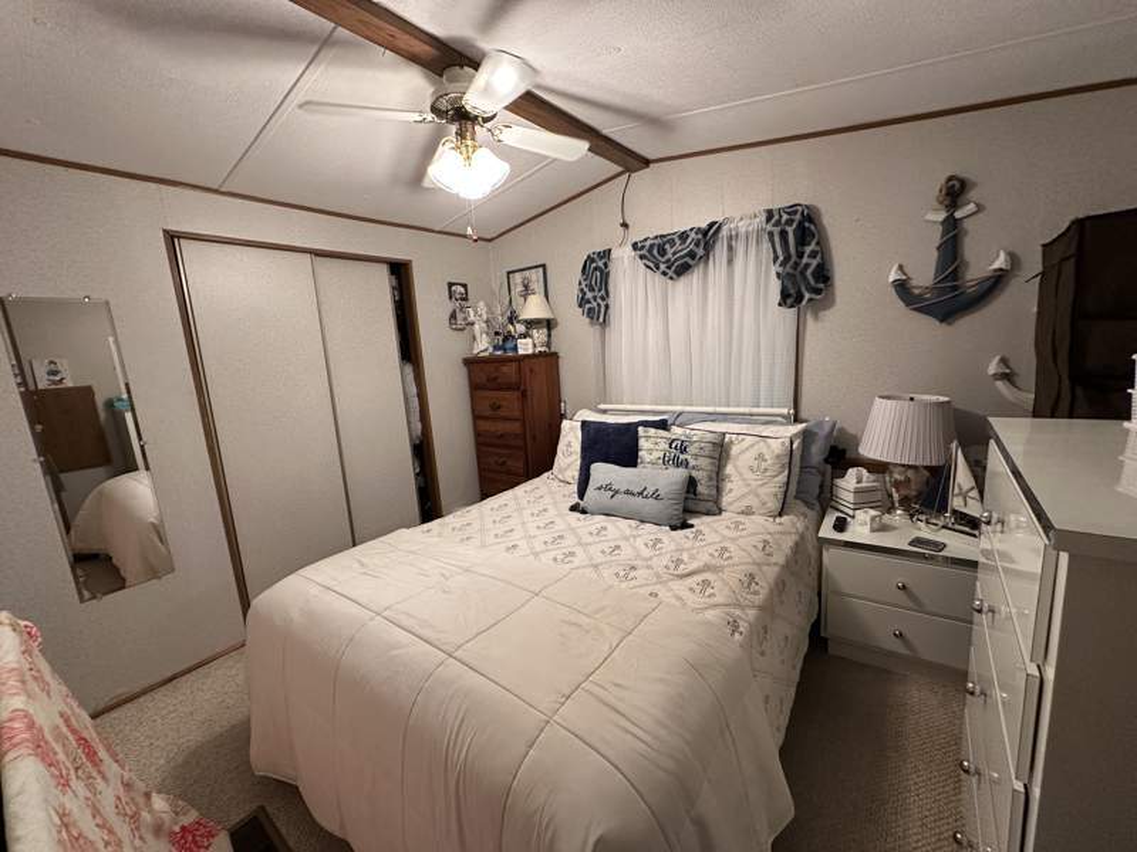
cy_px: 426
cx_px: 568
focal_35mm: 14
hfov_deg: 102.1
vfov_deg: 85.7
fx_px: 460
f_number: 2.2
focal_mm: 2.22
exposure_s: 1/60
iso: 320
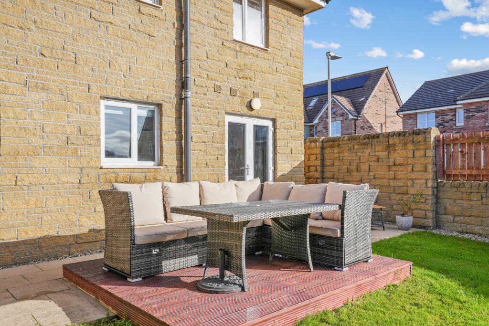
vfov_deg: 46.4
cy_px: 163
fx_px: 380
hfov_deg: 65.5
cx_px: 244
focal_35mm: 28
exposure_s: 1/400
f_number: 8
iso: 250
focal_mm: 28
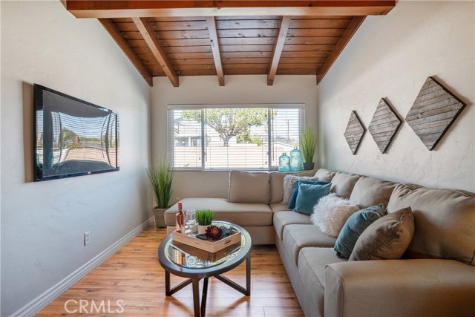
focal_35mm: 18
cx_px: 238
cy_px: 158
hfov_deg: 90.0
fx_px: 238
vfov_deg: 67.4
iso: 125
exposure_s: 1/50
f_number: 8
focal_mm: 18
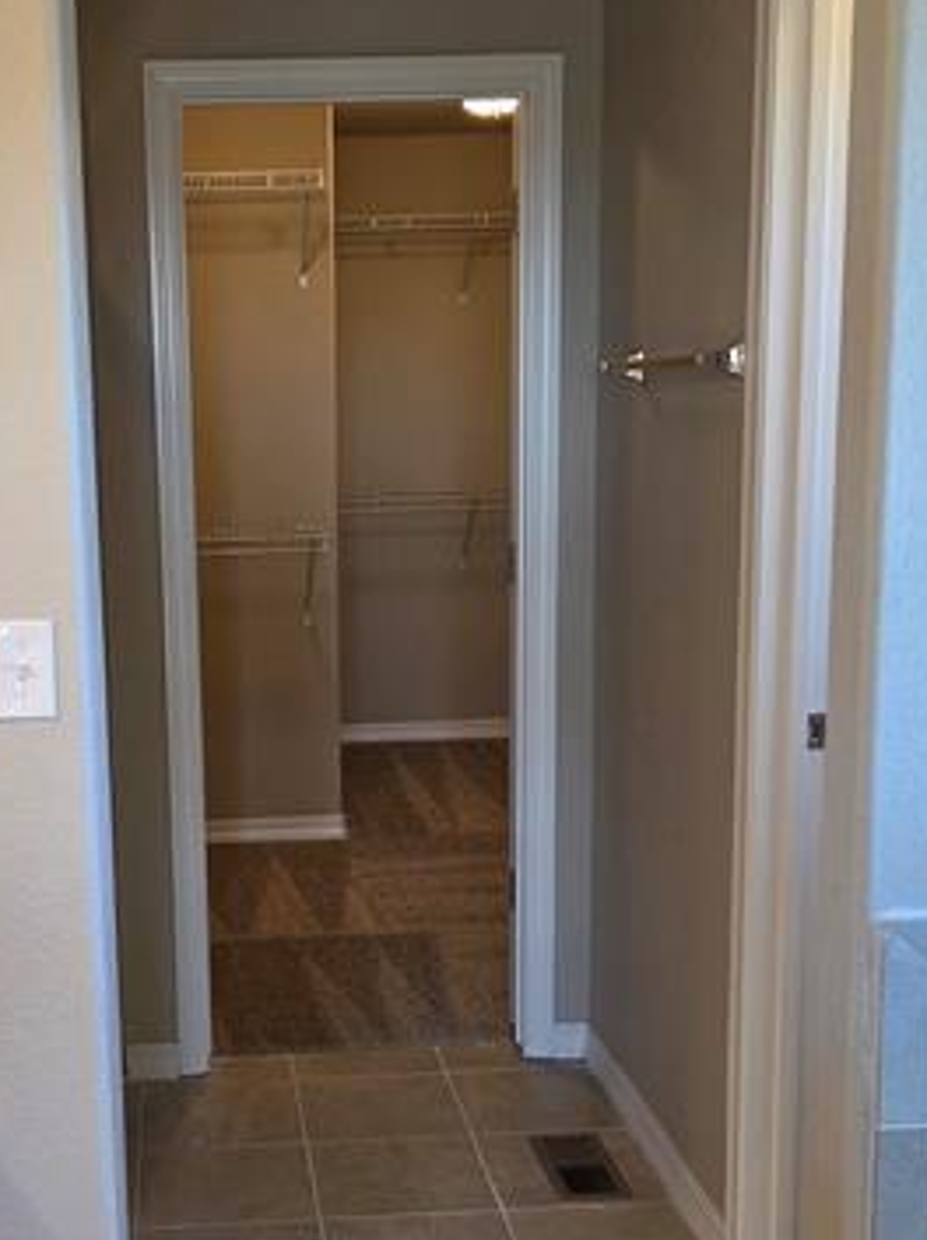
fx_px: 1789
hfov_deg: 28.6
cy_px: 710
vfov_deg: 38.1
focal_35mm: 50
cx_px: 237
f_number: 1.8
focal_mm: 5.4
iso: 64
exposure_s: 1/60
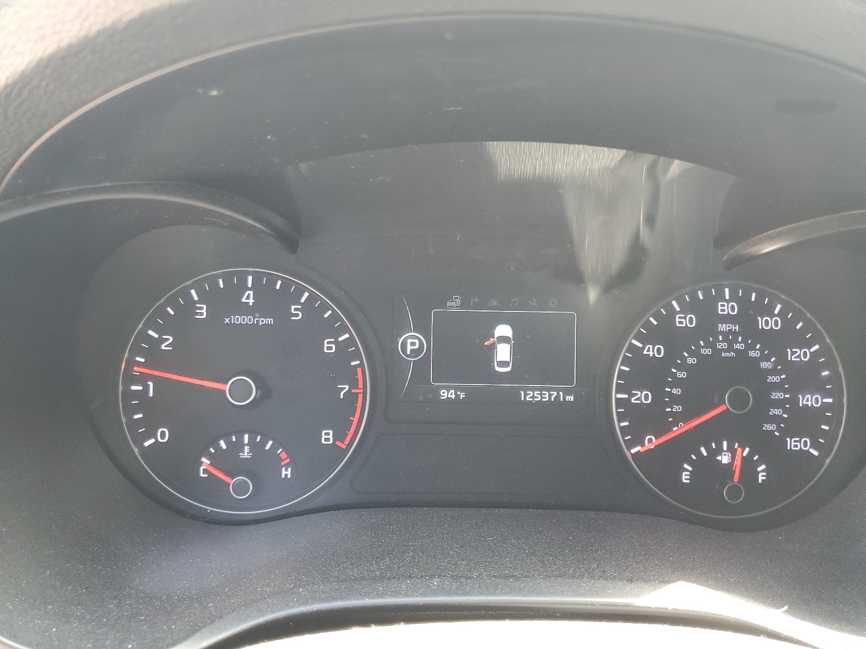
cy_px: 324
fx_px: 650
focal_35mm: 26
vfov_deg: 53.1
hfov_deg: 67.3
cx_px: 433
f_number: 1.5
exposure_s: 1/60.2
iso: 96
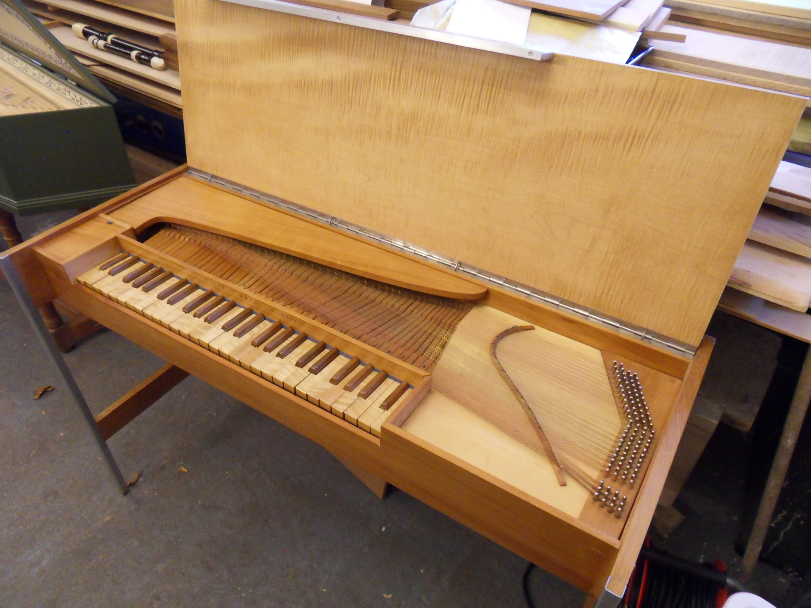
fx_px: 562
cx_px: 406
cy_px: 304
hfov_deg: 71.6
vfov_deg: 56.8
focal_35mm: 24
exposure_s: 1/20
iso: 400
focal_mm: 4.2
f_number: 3.3
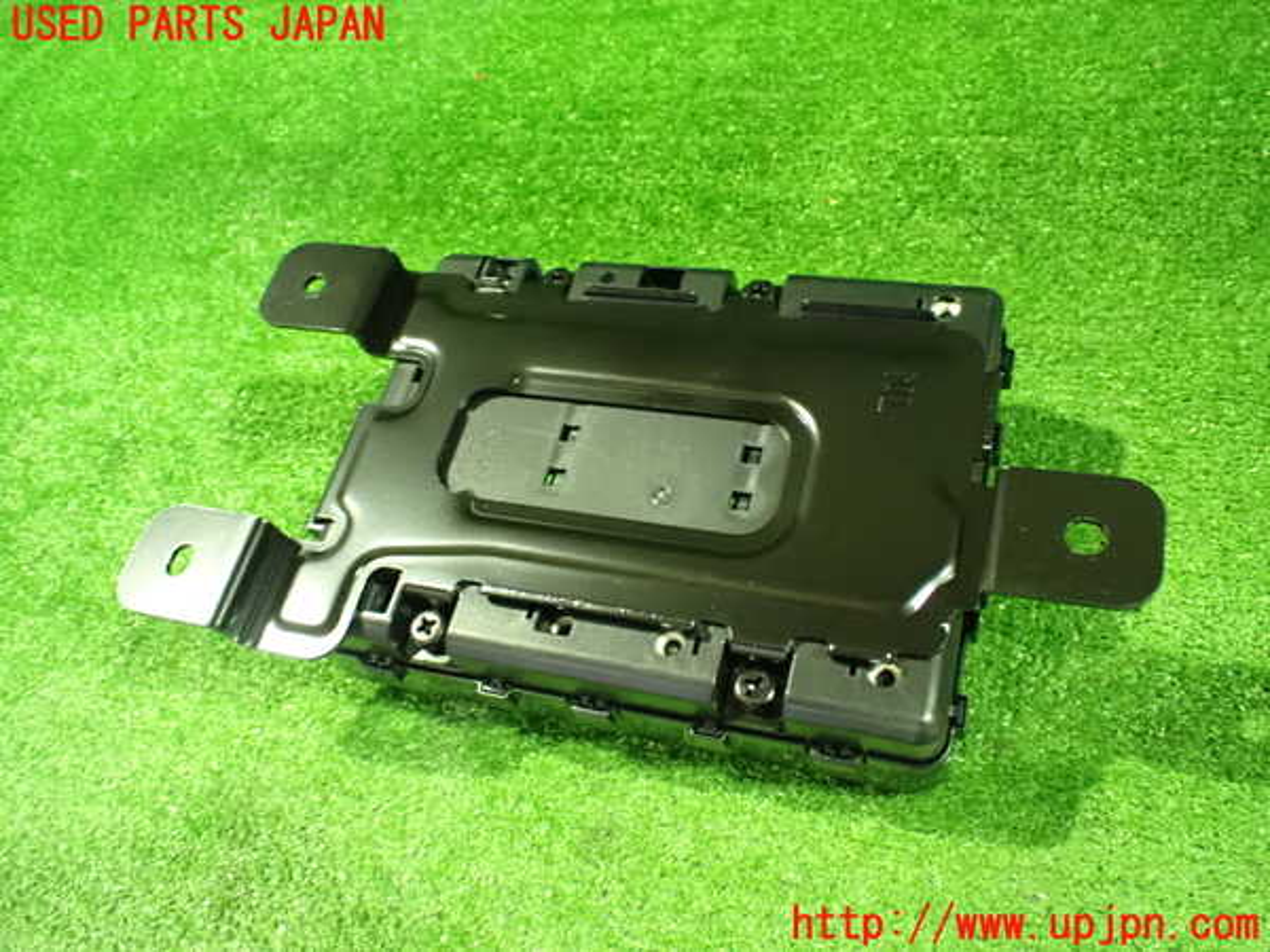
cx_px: 635
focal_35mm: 30
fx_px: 1101
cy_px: 476
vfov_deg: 46.8
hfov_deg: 60.0
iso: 1600
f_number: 2.3
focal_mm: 5.4
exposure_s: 1/20
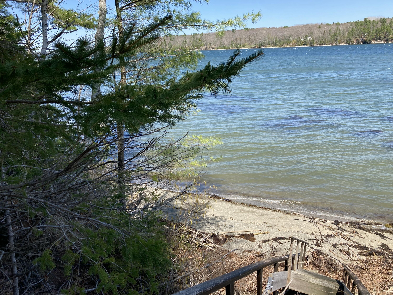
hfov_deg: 63.4
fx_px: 318
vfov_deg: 49.7
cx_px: 196
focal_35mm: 28
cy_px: 148
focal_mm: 3.99
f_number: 1.8
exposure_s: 1/867
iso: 20
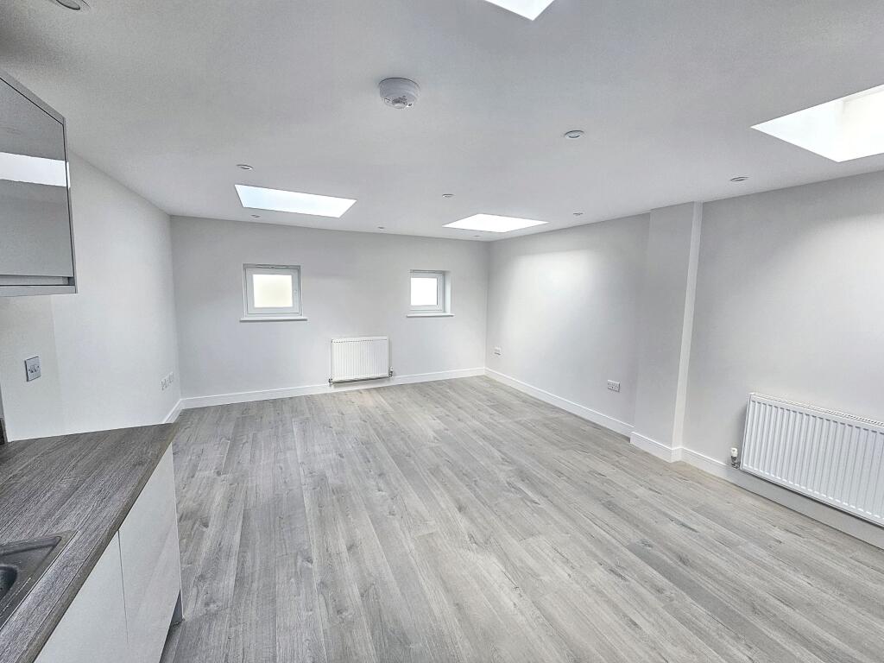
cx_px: 442
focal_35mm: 13
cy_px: 332
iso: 50
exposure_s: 1/50
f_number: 2.2
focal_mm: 2.2
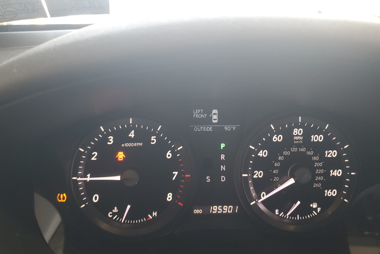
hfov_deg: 65.5
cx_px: 191
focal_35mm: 28
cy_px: 145
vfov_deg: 46.3
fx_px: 296
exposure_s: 1/60.2
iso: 89
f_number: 1.5
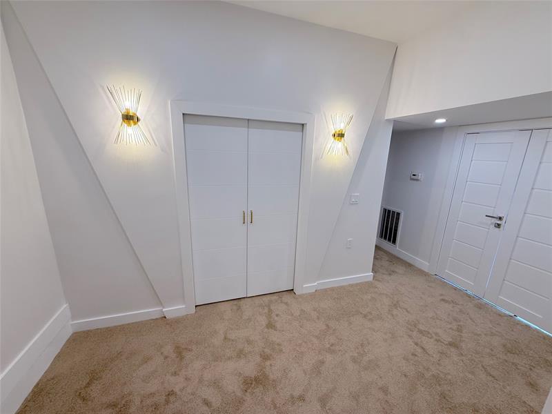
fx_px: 223
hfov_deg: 102.1
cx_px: 276
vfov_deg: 85.7
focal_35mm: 14
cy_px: 207
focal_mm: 2.22
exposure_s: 1/120
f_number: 2.2
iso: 125
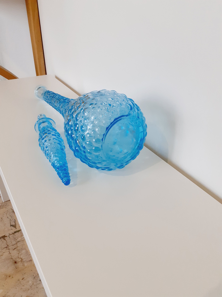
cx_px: 111
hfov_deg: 51.4
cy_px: 148
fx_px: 231
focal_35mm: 27
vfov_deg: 65.3
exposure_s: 1/50
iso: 160
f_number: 1.9
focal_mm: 3.6
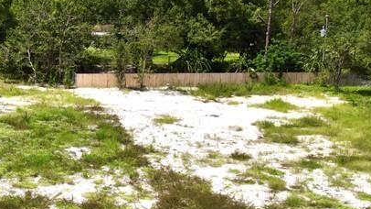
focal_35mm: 66
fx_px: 649
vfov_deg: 18.1
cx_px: -50
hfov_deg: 28.6
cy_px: 170
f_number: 2.8
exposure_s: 1/1000
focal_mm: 4.5
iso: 110
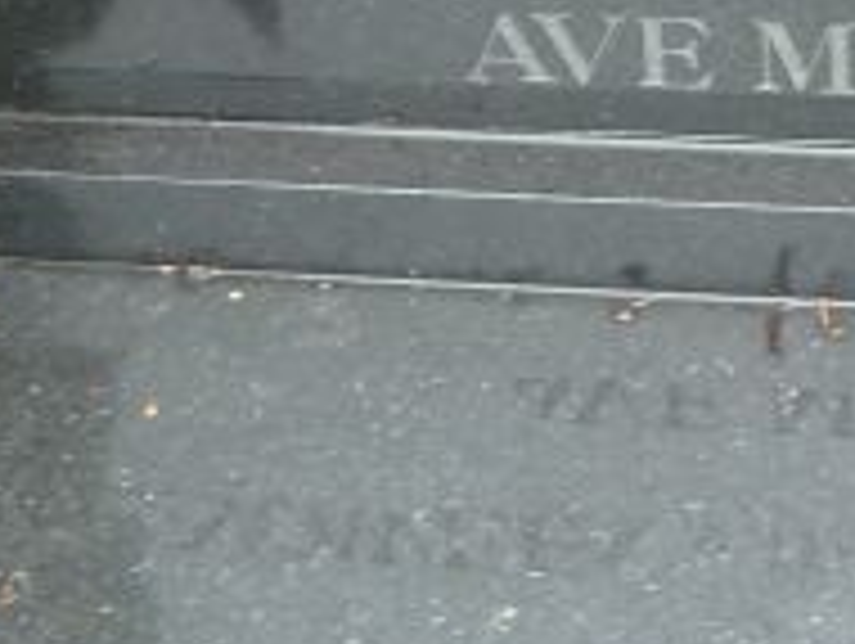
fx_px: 2077
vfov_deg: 16.2
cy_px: -302
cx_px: 806
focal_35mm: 84
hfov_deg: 22.6
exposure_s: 1/30
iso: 100
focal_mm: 4.1
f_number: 3.3
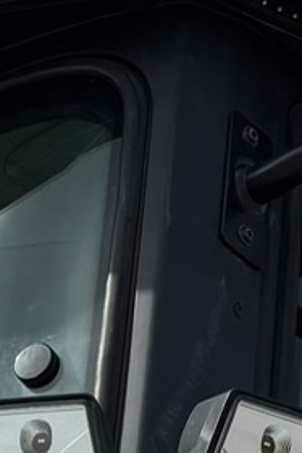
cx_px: 126
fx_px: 2293
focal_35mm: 182
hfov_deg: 7.5
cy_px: 753
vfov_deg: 10.7
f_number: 1.78
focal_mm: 6.76
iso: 80
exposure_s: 1/5814
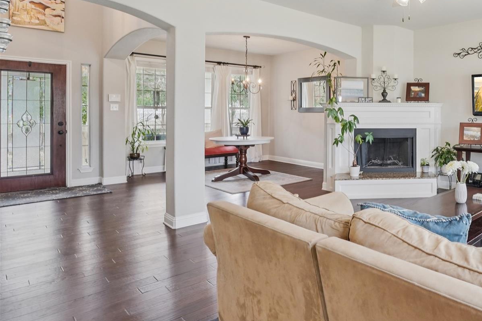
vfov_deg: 52.2
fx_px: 321
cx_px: 413
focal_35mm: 24
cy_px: 110
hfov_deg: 64.3
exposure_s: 1/40
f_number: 8
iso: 800
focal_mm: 14
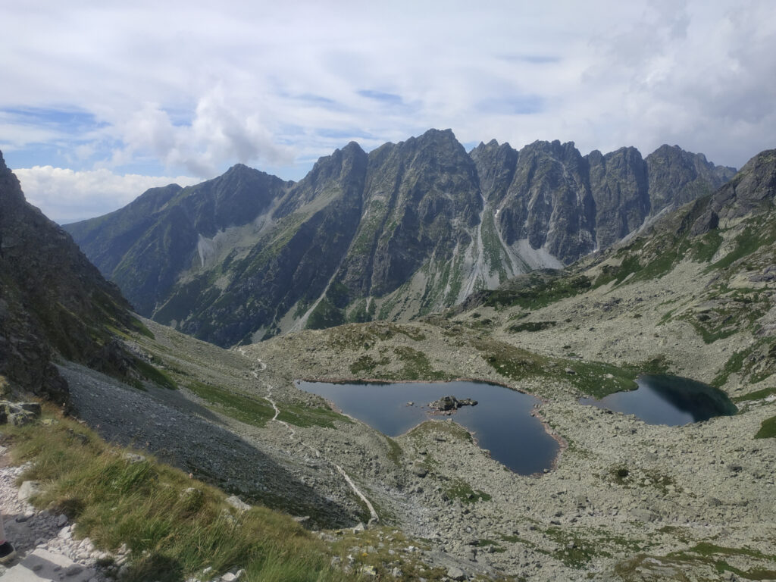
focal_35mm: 24
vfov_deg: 56.8
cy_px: 291
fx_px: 538
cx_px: 388
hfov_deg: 71.6
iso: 160
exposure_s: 1/2699
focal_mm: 3.94
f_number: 1.9
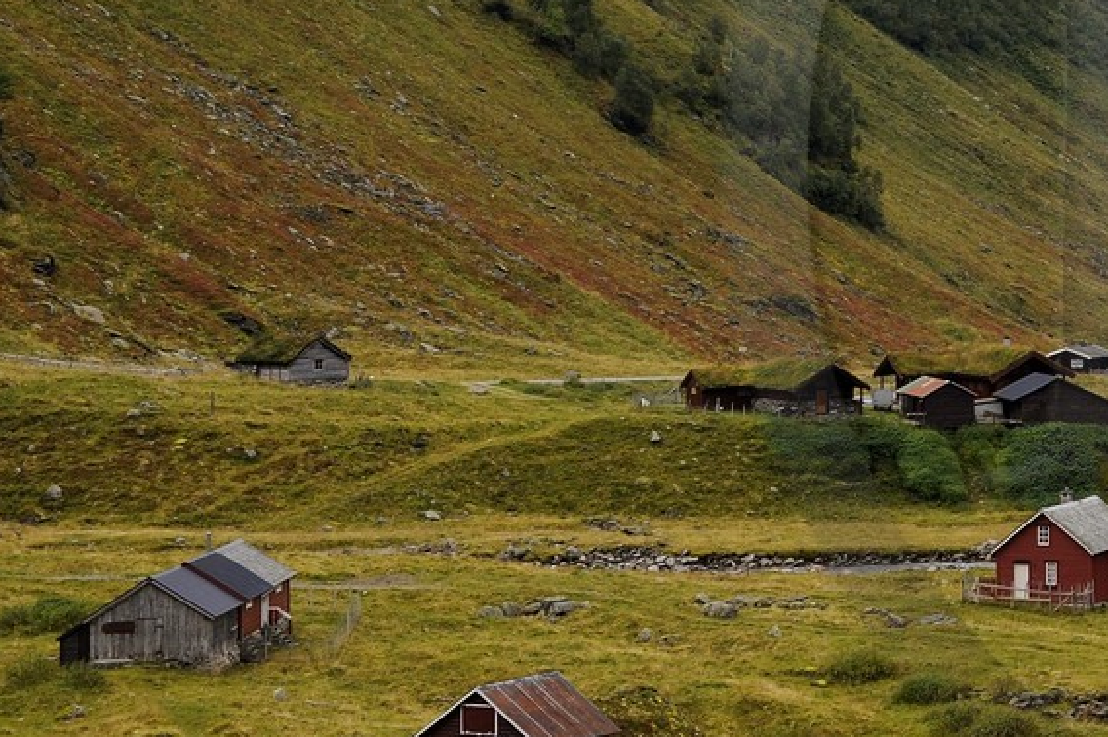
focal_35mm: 107
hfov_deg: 17.6
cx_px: 1524
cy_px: 175
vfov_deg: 12.7
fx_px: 3291
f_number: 9
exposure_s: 1/125
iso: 400
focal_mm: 38
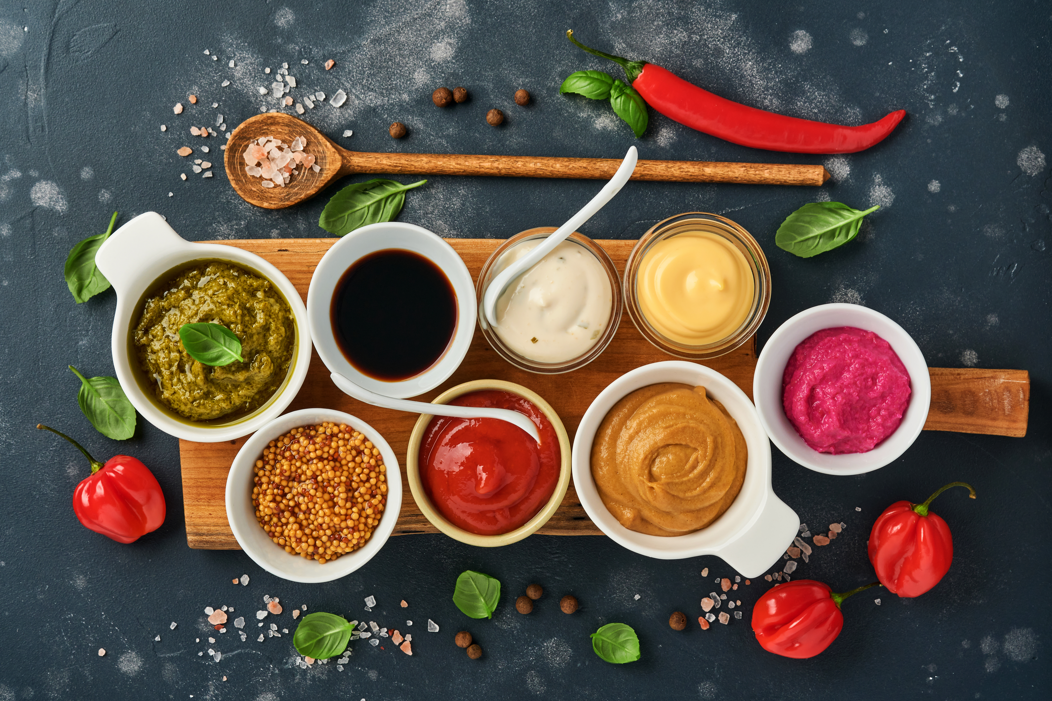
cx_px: 526
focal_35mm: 90
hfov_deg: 22.6
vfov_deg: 15.2
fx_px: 2630
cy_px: 350
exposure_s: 1/160
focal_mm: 60
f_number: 9
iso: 160
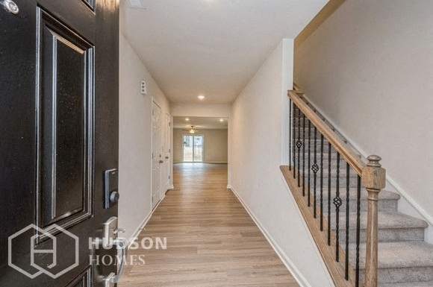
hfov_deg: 96.8
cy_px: 144
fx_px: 192
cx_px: 216
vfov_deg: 73.6
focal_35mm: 16
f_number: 10
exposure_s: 1/4
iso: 100
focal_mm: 16
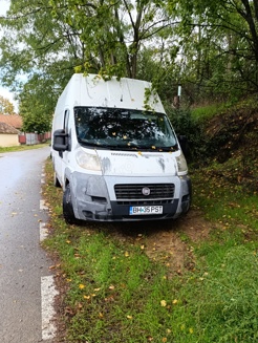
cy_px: 202
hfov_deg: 49.8
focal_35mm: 28
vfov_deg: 62.9
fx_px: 278
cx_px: 136
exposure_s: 1/120
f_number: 1.6
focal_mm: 6.14
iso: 80
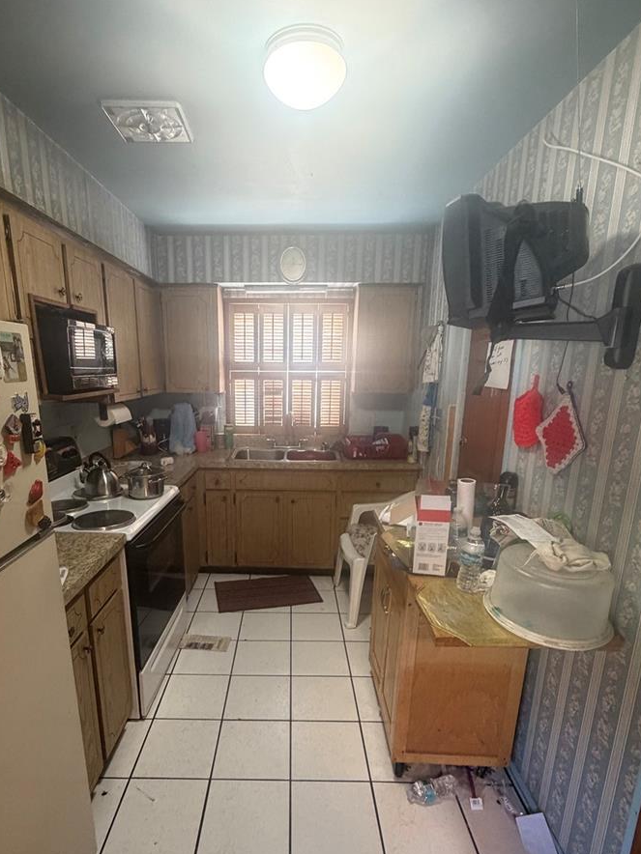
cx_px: 285
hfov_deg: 68.5
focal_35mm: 19
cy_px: 480
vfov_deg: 84.3
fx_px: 469
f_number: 2.2
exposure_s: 1/60
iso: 320
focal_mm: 2.22
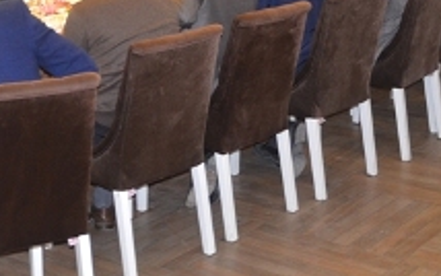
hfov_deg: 24.3
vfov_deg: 14.9
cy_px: -126
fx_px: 986
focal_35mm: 82
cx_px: 16
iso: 800
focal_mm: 18
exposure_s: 1/60
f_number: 3.5
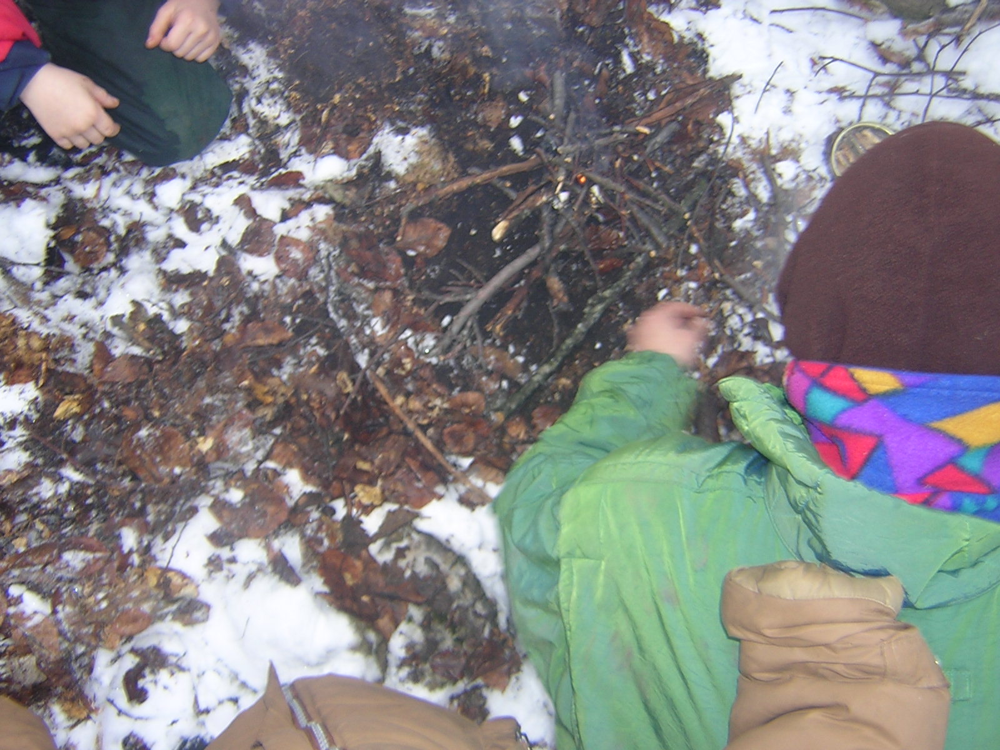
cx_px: 500
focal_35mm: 36
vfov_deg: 39.7
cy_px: 375
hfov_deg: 51.4
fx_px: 1040
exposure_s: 1/30
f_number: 2.6
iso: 100
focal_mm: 4.7
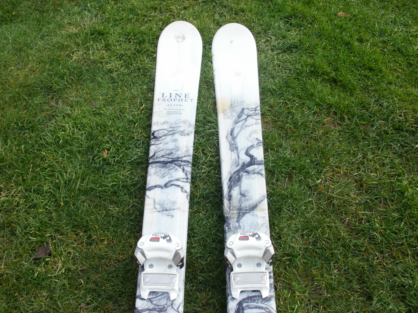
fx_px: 435
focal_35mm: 36
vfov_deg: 39.7
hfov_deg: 51.4
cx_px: 209
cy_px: 156
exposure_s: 1/125
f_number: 5.6
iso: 100
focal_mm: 6.3
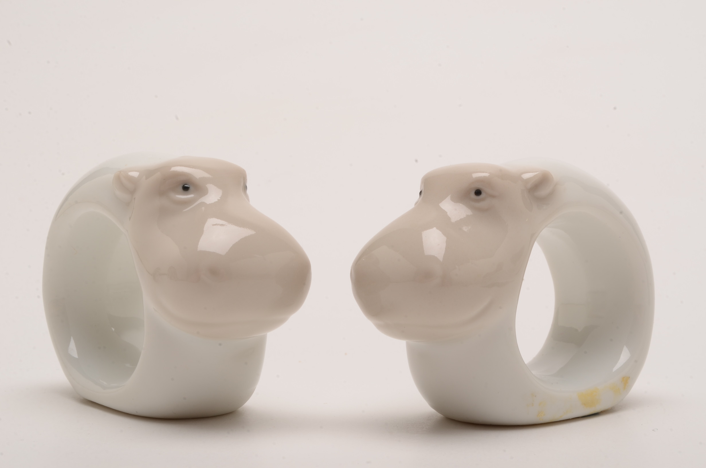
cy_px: 234
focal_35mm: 72
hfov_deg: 28.1
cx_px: 353
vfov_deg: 18.8
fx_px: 1409
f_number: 29
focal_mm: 48
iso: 100
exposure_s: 1/160
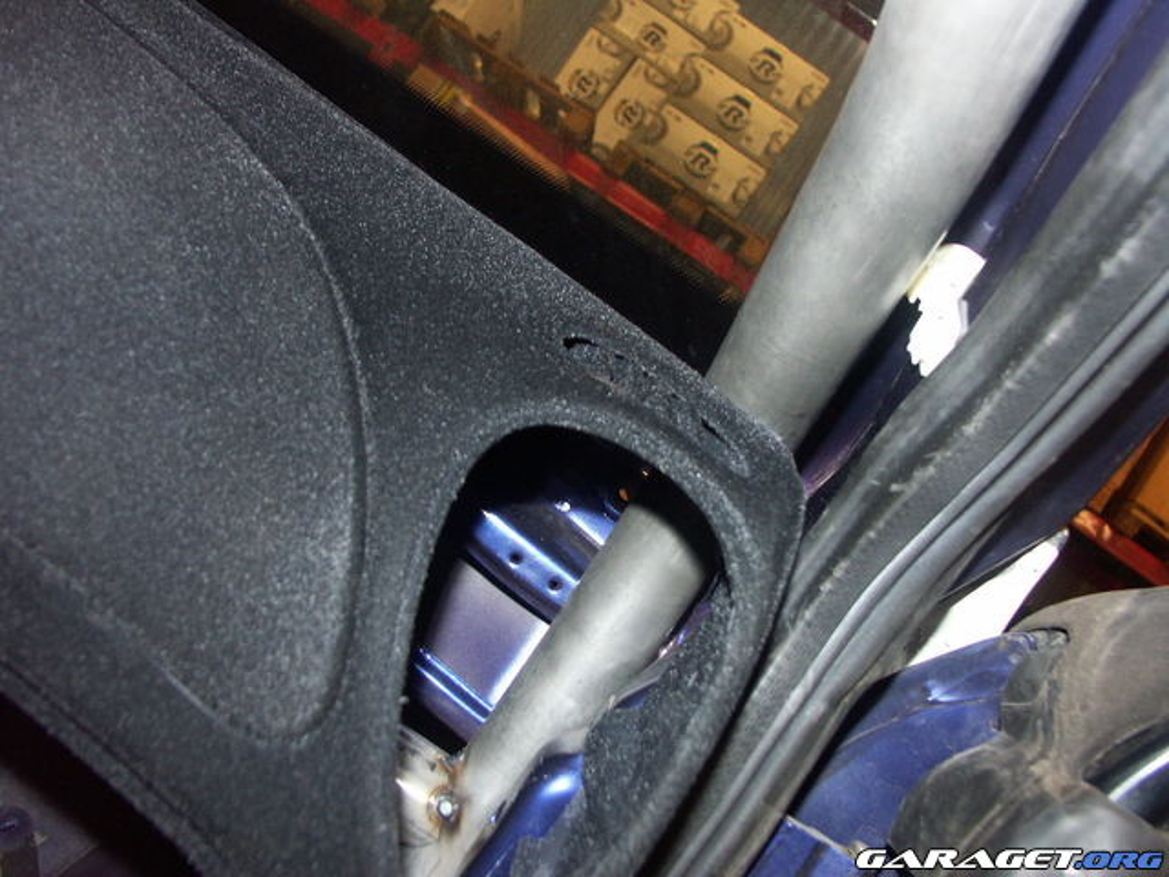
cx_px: 584
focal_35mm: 28
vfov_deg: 49.7
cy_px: 438
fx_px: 946
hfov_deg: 63.4
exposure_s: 1/50
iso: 200
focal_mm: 7.21
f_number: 2.8
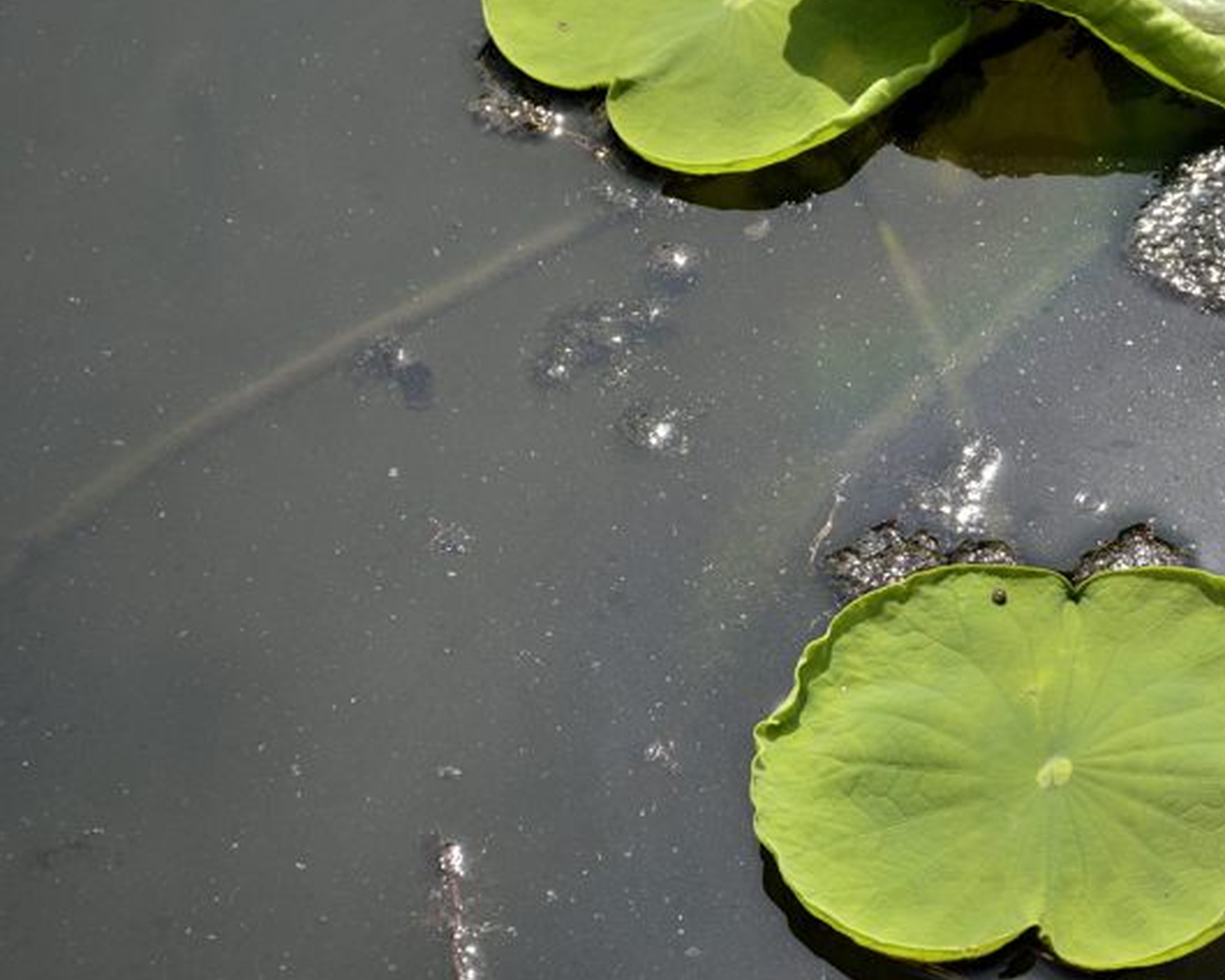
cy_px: 361
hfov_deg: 10.1
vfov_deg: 8.1
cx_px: 1146
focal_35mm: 190
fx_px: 6889
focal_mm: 70
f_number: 7.1
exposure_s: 1/640
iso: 160
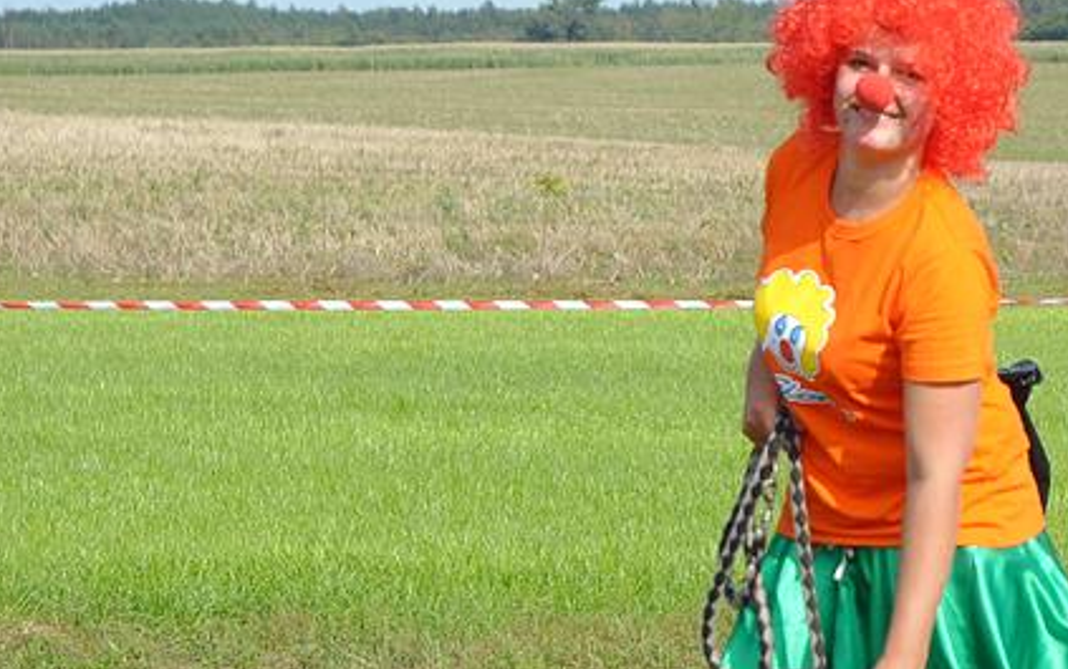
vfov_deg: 7.1
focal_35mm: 184
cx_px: 899
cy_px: 519
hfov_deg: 11.3
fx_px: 5359
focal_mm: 60
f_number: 7.1
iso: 400
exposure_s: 1/1000
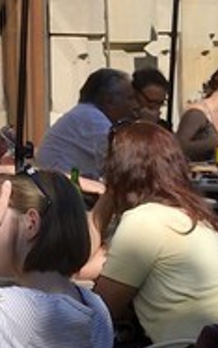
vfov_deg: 7.0
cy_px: -154
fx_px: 2821
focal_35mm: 297
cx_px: -1021
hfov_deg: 3.8
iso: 200
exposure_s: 1/320
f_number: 11
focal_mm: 34
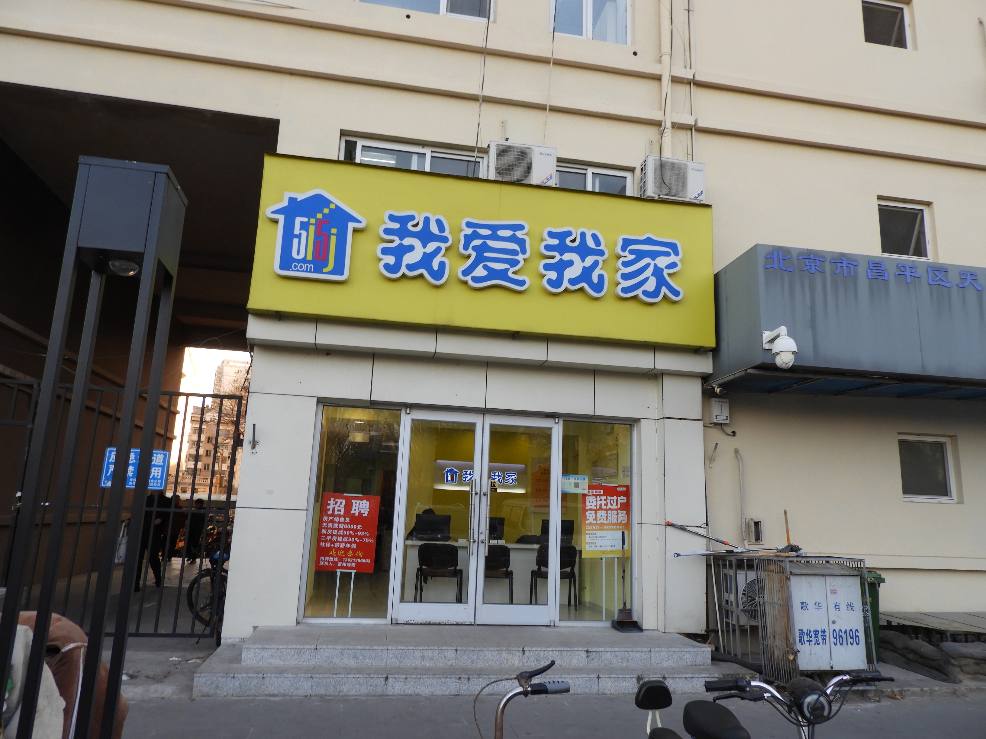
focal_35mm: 24
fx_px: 684
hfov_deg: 71.6
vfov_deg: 56.8
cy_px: 370
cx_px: 493
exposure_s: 1/100
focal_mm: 4.3
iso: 100
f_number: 3.3
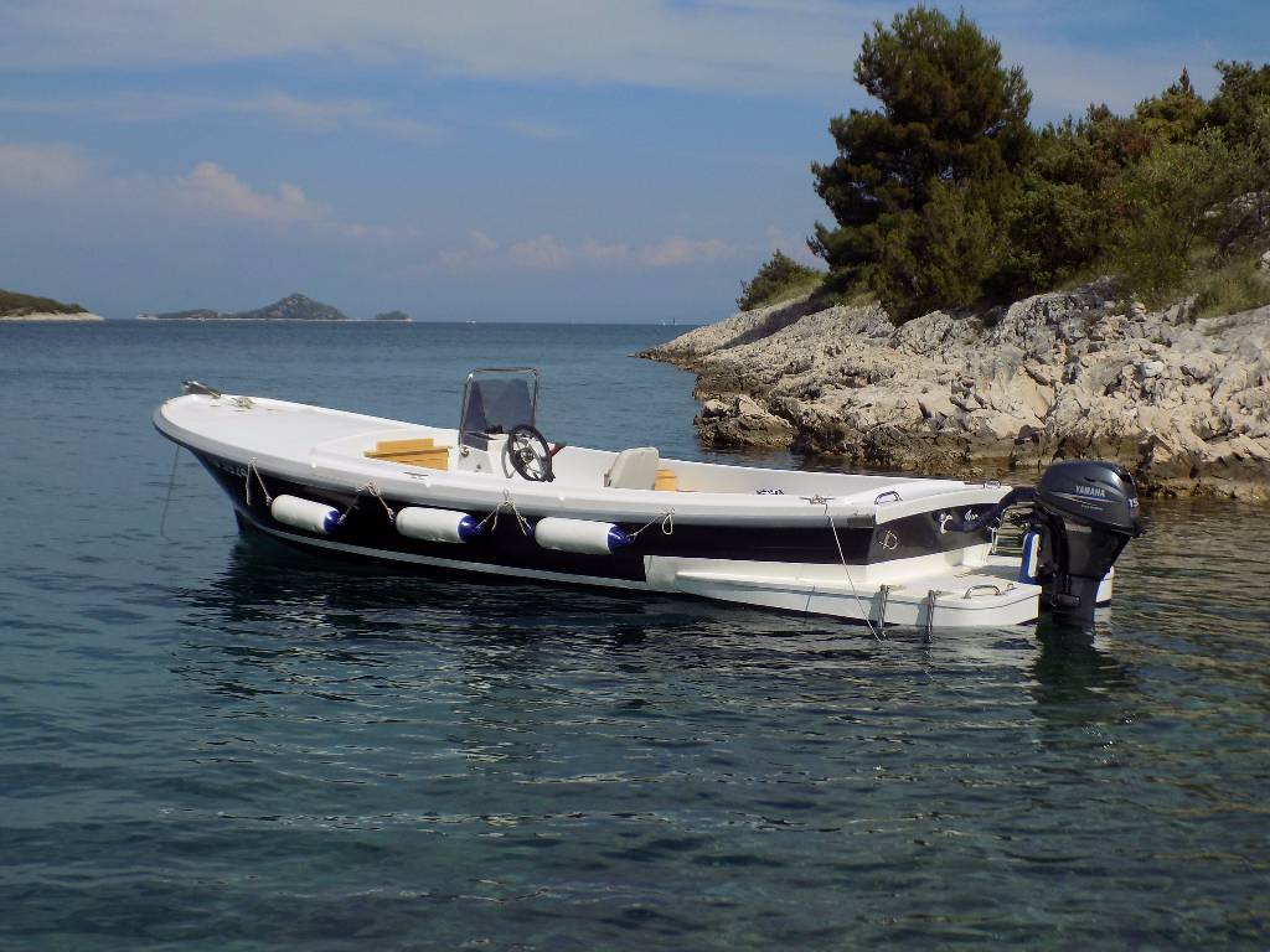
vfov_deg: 28.0
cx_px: 635
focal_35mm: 52
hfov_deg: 36.8
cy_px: 476
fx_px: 1908
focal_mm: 9.3
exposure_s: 1/160
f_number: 12.5
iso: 80
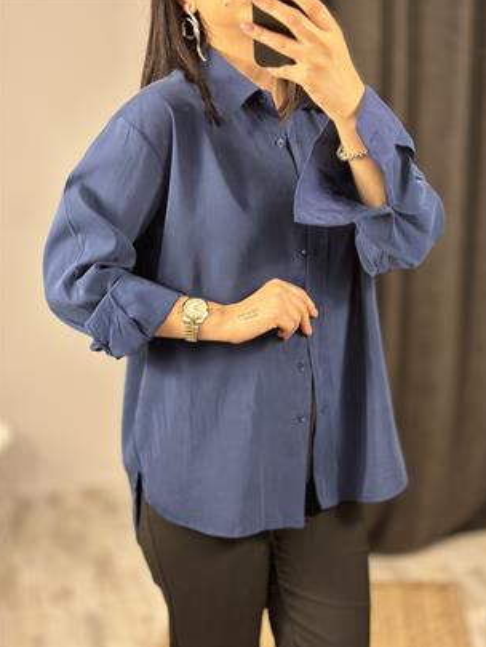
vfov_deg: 38.9
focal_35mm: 49
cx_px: 245
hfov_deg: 29.7
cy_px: 324
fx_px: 917
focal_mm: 6.86
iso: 250
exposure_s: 1/100
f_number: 1.78
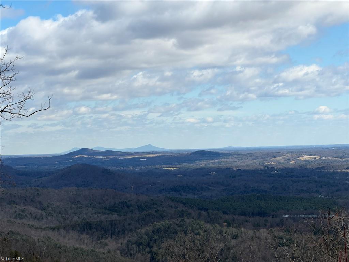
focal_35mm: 100
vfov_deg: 14.8
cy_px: 131
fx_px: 1008
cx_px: 174
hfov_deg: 19.6
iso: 20
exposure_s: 1/709
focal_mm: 16.89
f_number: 2.8
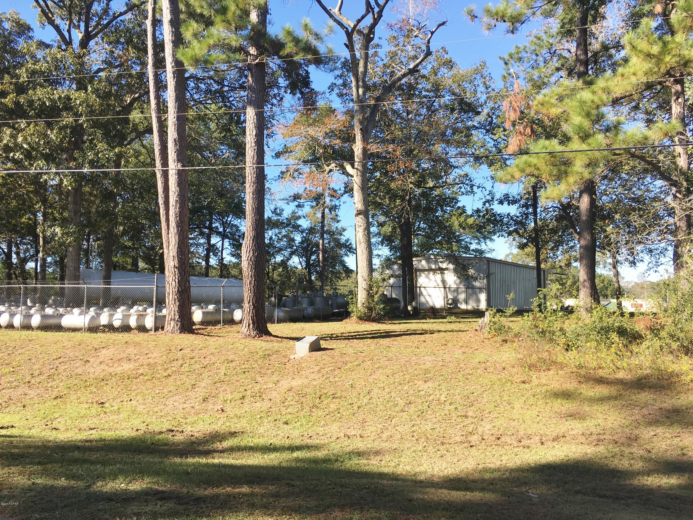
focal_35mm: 29
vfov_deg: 48.2
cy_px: 260
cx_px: 346
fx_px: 581
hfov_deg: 61.7
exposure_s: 1/527
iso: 25
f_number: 2.2
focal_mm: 4.15
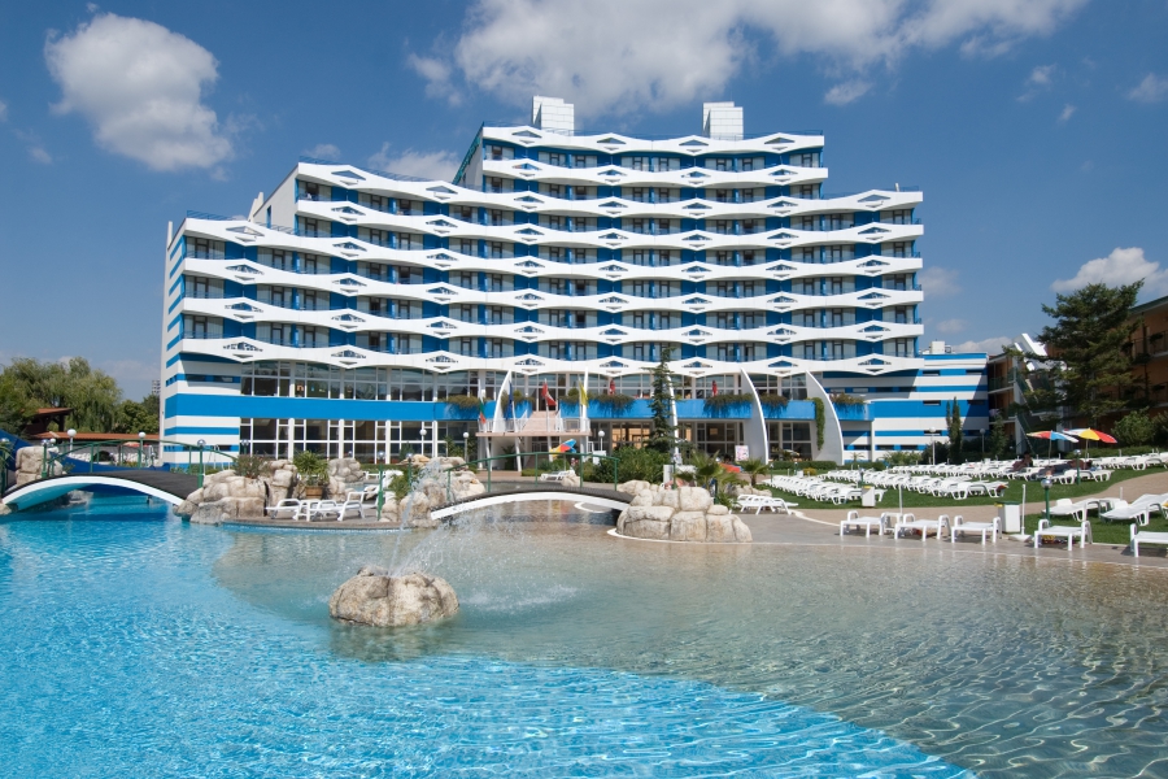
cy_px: 390
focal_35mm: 22
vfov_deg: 56.1
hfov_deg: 77.3
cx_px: 584
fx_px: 730
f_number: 9
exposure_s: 1/320
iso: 100
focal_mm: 15
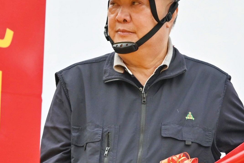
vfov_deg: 5.0
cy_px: 93
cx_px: 430
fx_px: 1857
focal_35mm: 274
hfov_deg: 7.3
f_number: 4
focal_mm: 65
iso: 200
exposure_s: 1/250
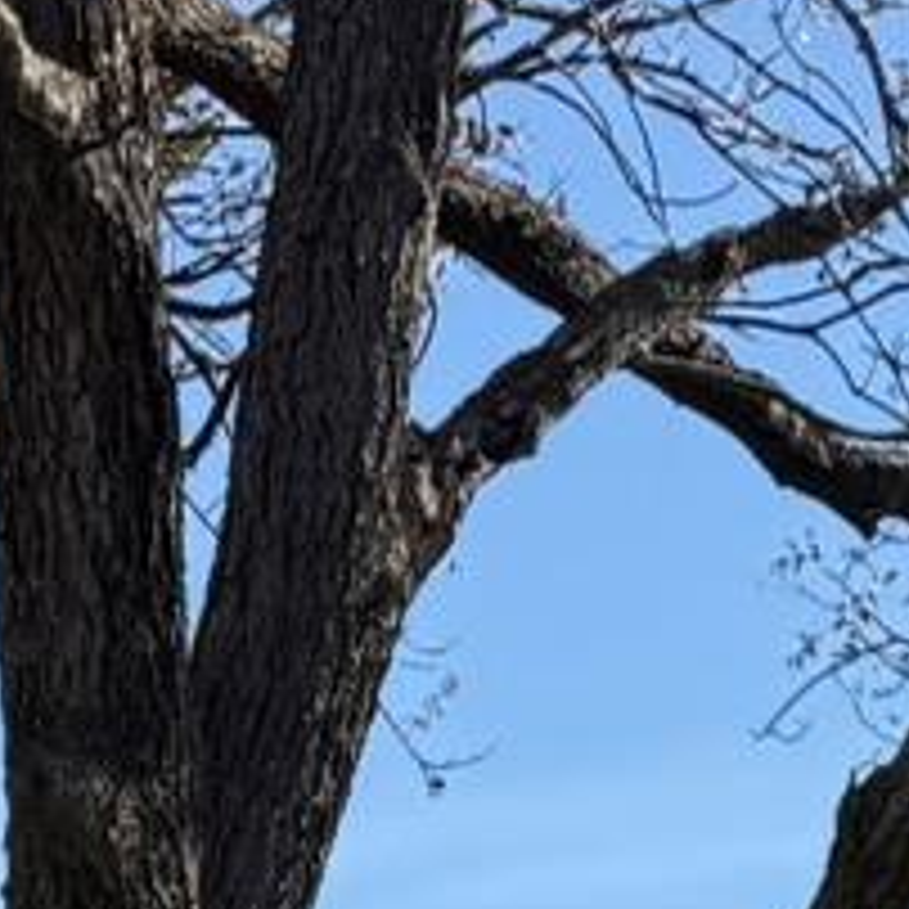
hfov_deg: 8.1
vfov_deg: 7.2
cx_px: 446
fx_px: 6387
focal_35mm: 215
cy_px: 2812
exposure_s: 1/2299
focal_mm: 6.76
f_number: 1.78
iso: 80
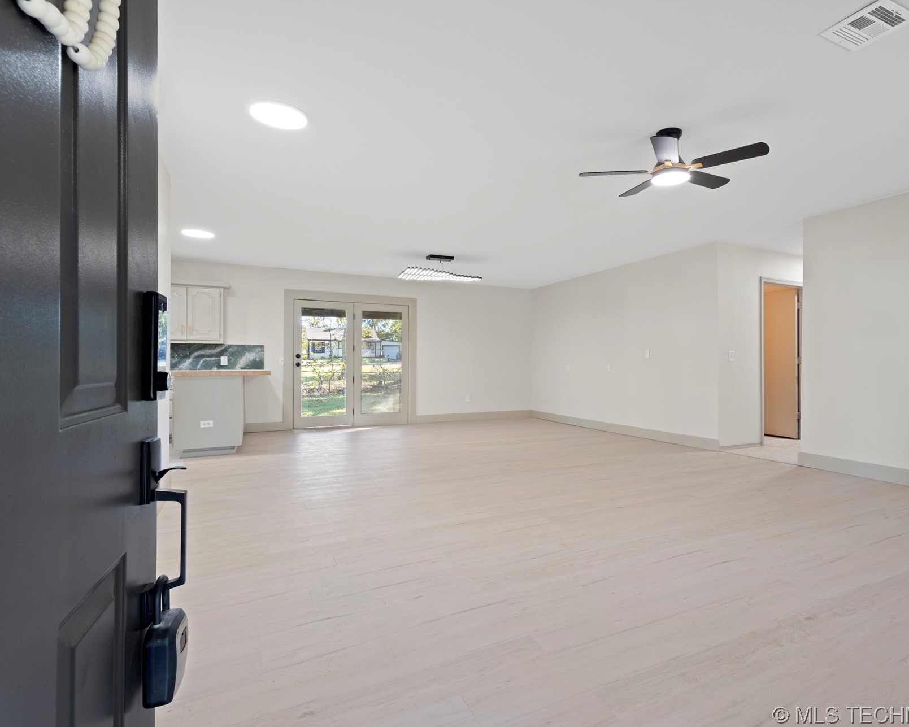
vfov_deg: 70.8
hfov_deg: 82.7
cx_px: 525
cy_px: 354
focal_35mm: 19
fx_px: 511
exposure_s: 1/1.25
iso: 200
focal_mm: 16
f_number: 9
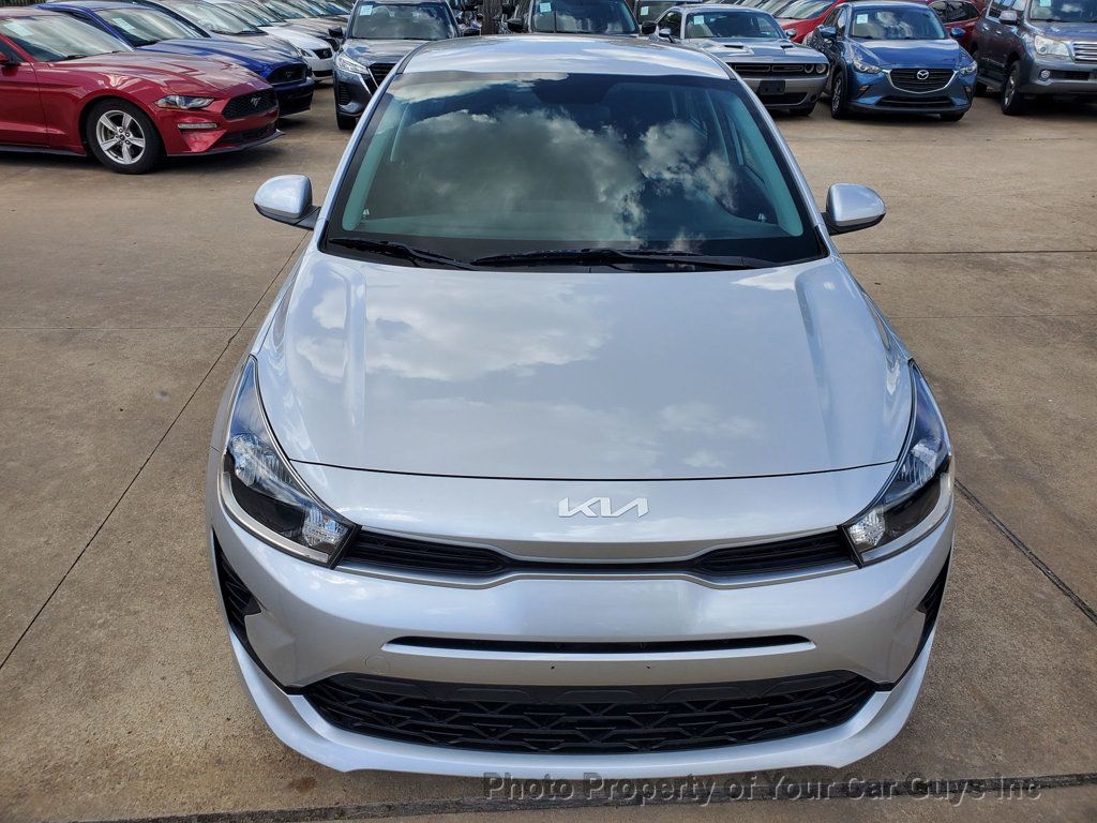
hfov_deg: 67.3
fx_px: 824
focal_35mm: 26
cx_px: 548
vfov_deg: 53.1
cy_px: 412
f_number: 2.4
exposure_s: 1/1216
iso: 50
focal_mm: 4.3
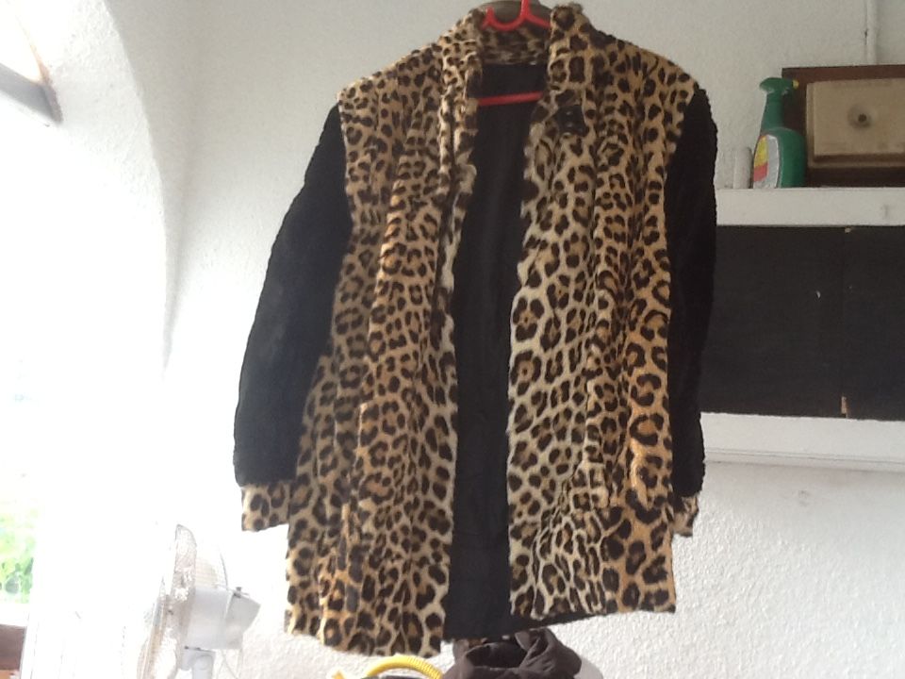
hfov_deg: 42.9
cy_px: 340
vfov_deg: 32.9
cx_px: 452
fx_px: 1150
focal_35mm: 44
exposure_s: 1/60
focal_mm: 2.03
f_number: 2.4
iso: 50
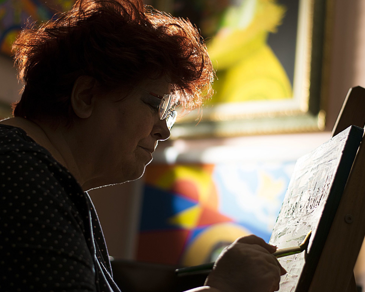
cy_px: 148
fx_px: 929
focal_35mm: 86
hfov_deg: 22.2
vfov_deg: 17.9
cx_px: 181
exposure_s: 1/100
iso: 200
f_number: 1.8
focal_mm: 50
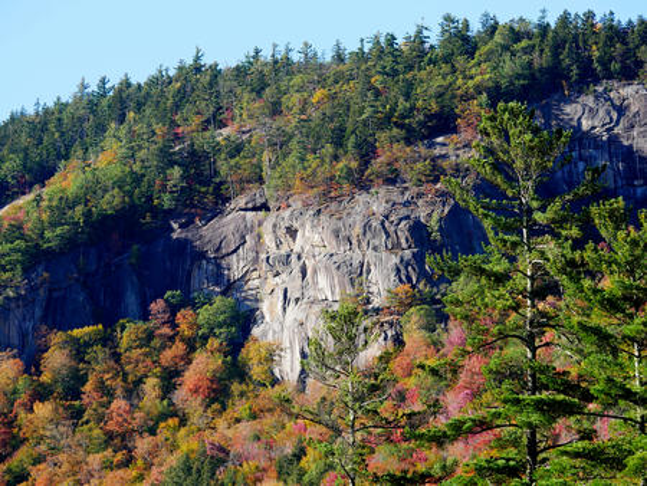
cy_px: 243
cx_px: 324
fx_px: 3740
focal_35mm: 200
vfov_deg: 7.4
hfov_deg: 9.9
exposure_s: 1/250
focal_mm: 100
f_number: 6.3
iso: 250
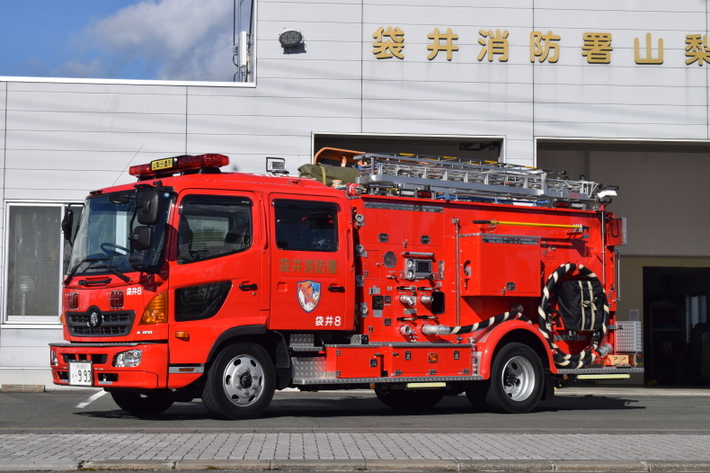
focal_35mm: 78
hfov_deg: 26.0
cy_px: 236
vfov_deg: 17.5
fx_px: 1538
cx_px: 355
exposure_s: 1/400
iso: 100
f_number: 10
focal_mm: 52
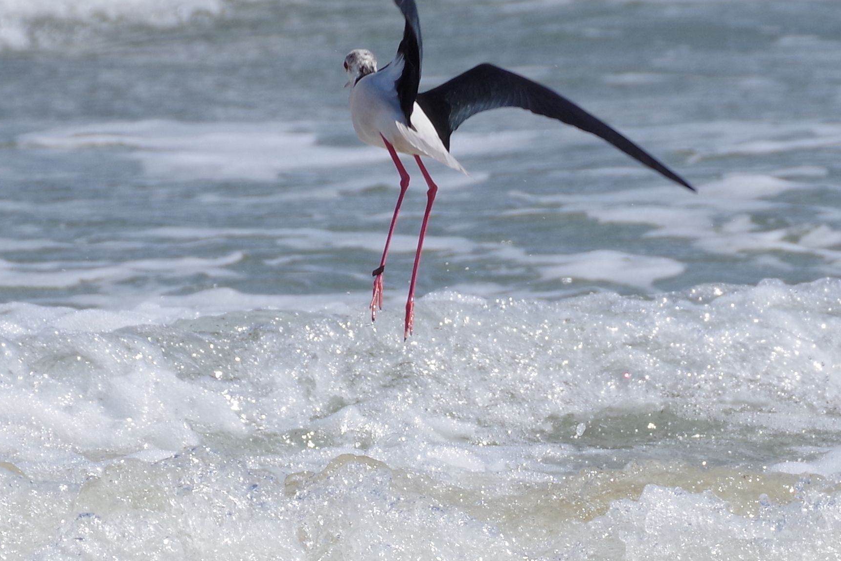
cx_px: 410
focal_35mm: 603
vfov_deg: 2.3
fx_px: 14086
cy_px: 210
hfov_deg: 3.4
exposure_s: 1/1000
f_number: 9
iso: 200
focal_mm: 300
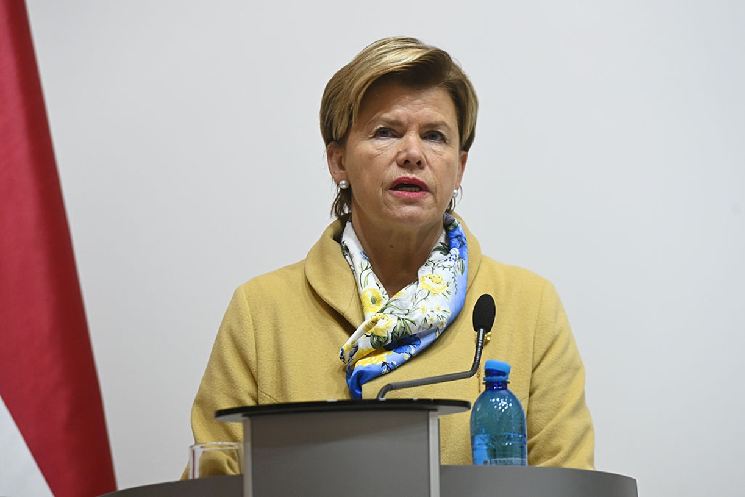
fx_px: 4139
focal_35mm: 200
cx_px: 372
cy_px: 248
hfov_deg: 10.3
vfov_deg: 6.9
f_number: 4.5
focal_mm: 200
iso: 1100
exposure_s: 1/200
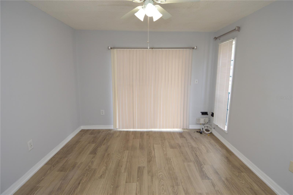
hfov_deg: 90.1
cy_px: 98
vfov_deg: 67.3
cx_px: 146
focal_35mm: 18
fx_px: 146
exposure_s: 1/60
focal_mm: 12
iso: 400
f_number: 4
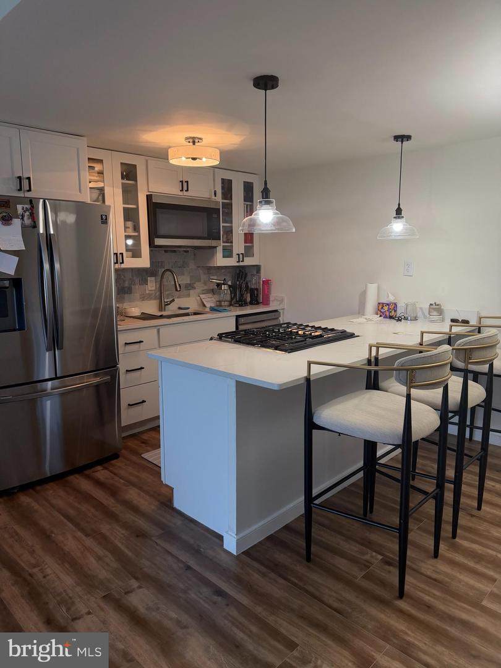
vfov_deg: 71.6
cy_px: 334
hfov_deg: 56.8
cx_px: 250
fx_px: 463
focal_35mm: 24
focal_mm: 6.76
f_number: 1.78
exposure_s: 1/200
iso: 200
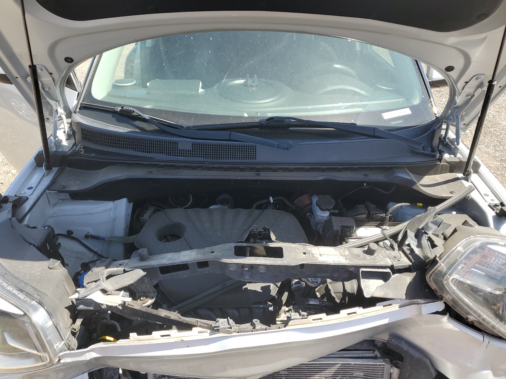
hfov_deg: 67.3
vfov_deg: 53.1
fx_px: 380
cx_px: 253
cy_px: 190
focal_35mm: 26
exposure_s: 1/909
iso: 50
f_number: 1.5
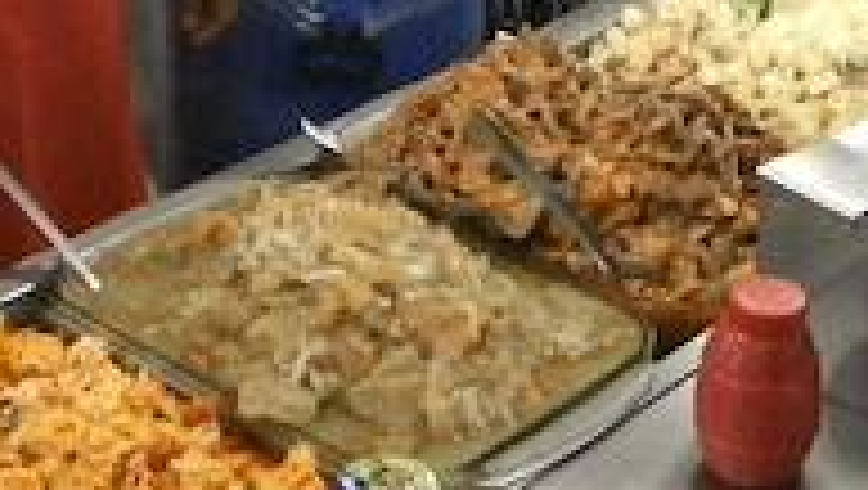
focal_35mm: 88
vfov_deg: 13.3
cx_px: 580
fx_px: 2027
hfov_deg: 24.0
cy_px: -144
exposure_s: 1/250
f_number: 2.8
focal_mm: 4.7
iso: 640
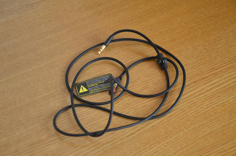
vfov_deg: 18.1
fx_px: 490
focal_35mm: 75
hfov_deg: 27.1
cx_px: 118
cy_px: 78
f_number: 5
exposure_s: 1/30
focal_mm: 50
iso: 800
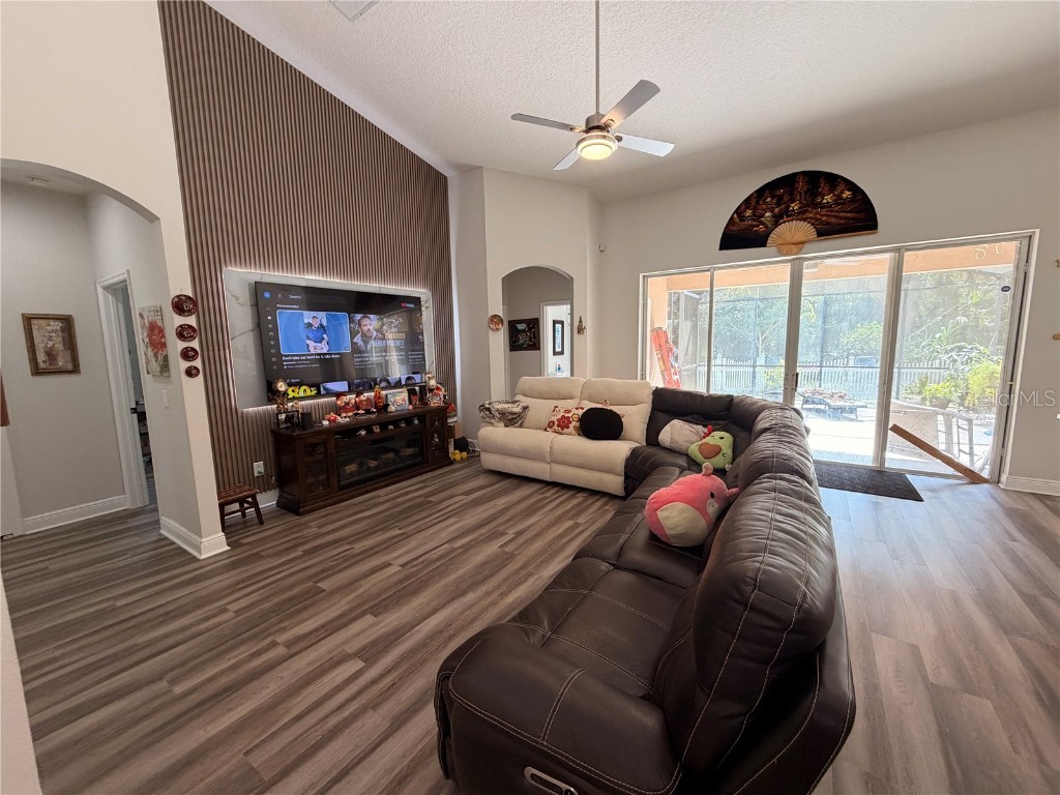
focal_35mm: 14
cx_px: 530
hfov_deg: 102.1
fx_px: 429
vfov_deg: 85.7
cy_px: 398
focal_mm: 2.22
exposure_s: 1/120
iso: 200
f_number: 2.2
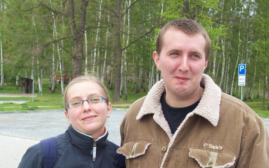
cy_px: 132
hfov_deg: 34.0
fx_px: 440
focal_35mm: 60
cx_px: 128
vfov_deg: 21.4
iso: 80
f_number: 2.7
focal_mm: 6
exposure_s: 1/227
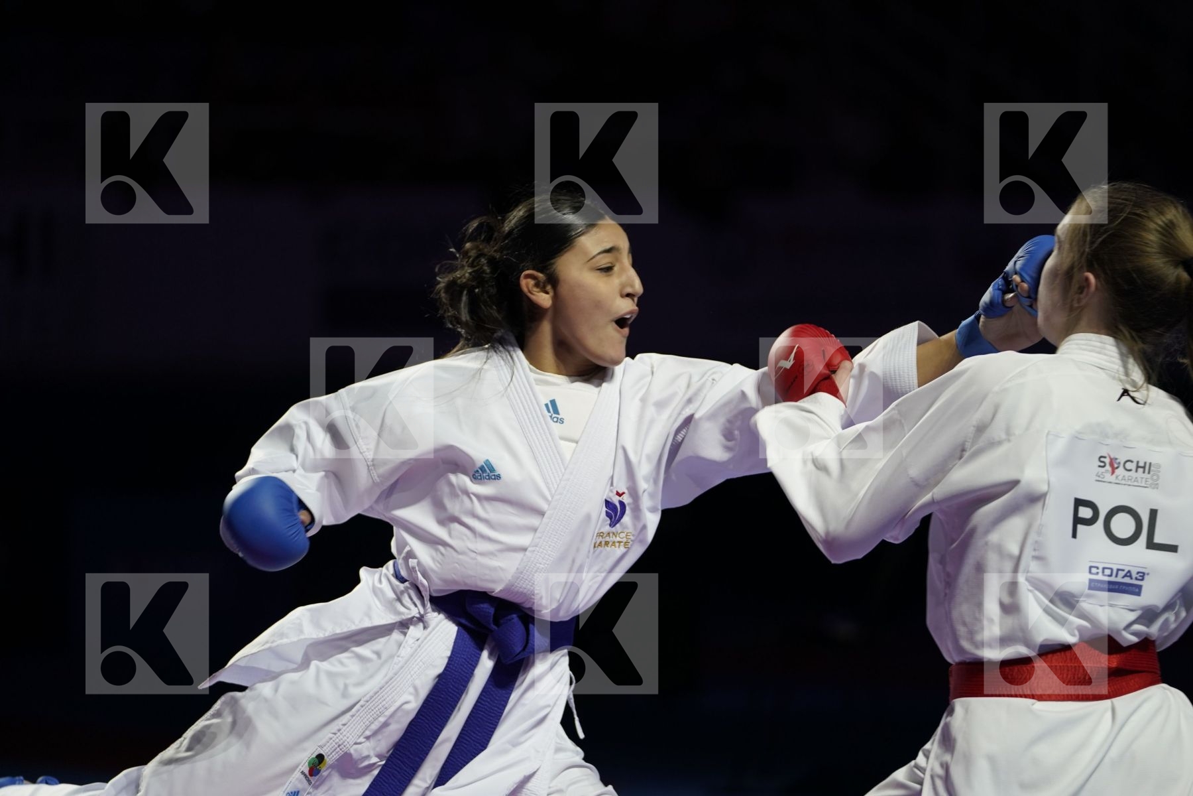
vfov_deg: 8.7
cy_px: 398
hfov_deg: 13.0
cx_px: 596
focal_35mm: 158
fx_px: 5236
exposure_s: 1/1000
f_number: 2.8
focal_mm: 158
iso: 1250
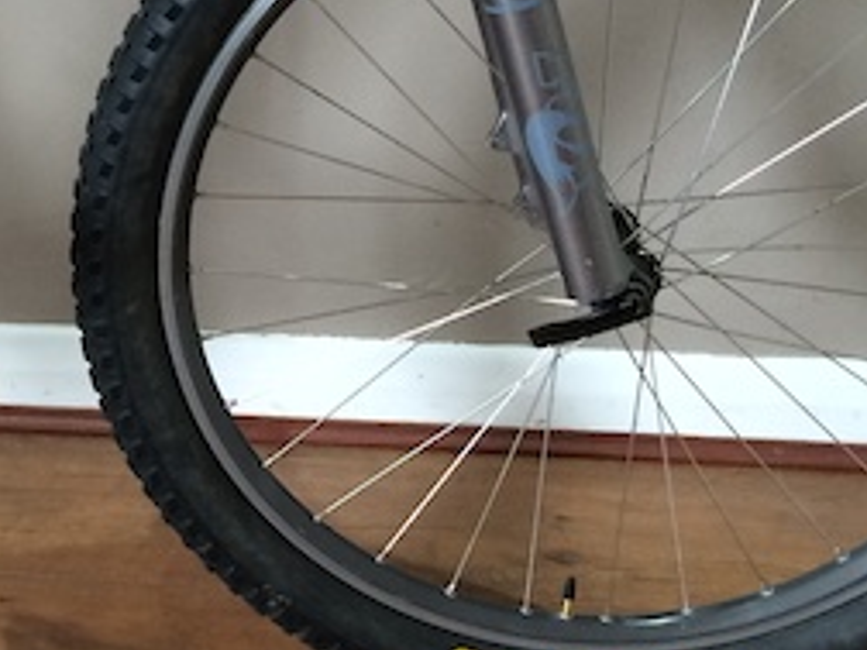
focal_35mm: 92
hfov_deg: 20.0
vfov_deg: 16.0
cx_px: -175
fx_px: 2304
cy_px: 131
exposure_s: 1/33
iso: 125
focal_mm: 4.15
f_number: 2.2
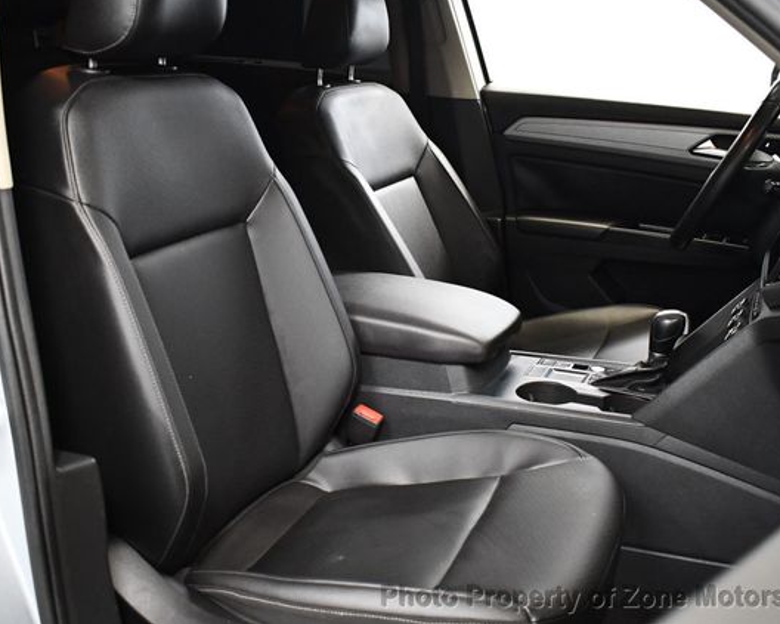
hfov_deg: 44.8
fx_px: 946
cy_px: 309
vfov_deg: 36.5
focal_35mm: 41
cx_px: 363
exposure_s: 1/60
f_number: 3.5
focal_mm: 18
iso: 3200
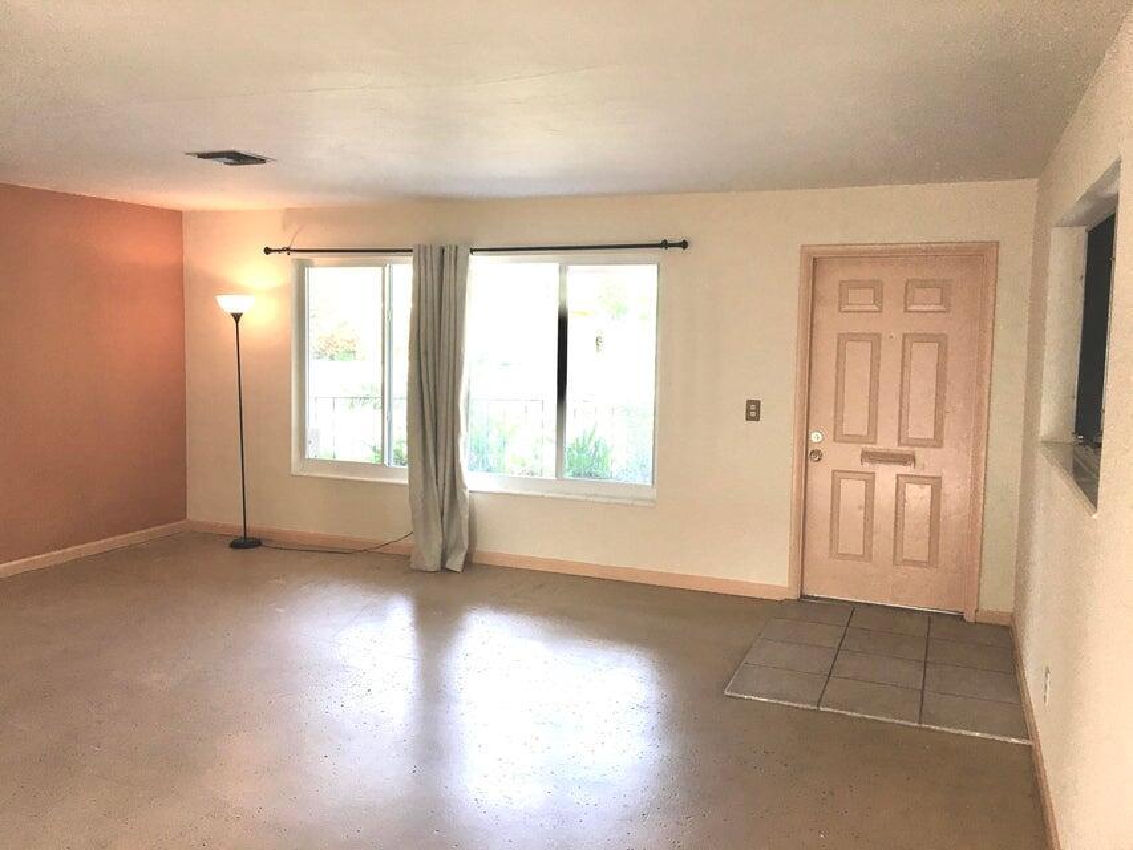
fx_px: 949
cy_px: 425
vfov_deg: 48.2
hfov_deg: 61.7
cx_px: 566
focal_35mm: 29
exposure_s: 1/30
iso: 25
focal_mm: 4.15
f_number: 2.2
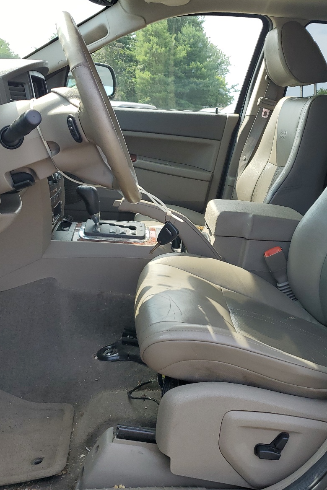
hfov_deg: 35.8
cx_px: 204
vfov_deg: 51.9
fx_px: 504
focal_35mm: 37
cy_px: 239
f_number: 1.5
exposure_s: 1/588
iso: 50
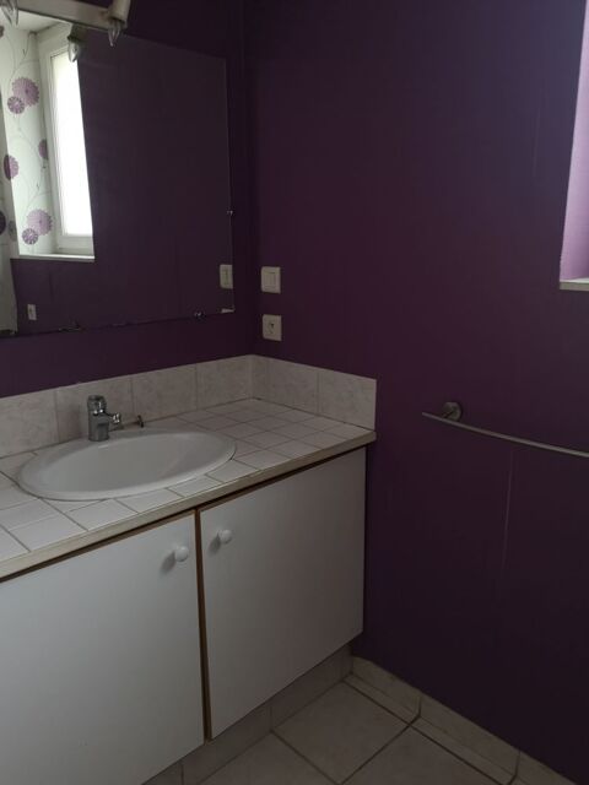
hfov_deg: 51.4
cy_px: 392
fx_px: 613
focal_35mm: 27
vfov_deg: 65.3
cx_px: 294
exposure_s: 1/25
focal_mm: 5.58
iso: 320
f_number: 1.8
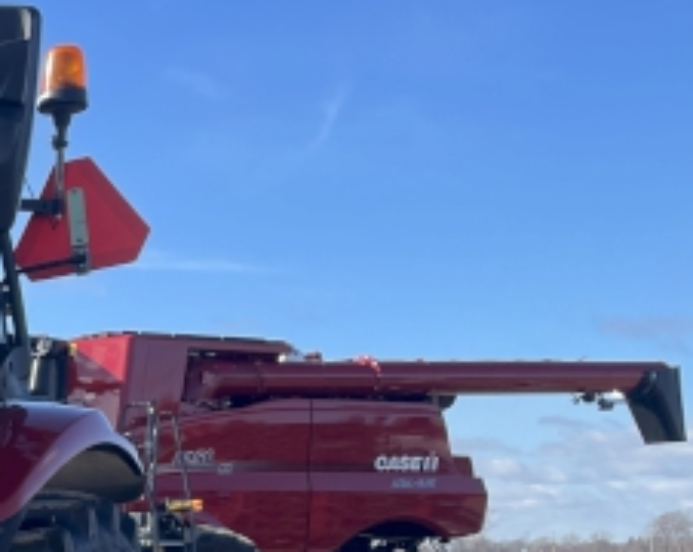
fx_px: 1843
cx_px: -438
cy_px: 708
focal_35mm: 90
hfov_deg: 18.2
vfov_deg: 16.2
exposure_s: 1/1742
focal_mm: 4.2
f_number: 1.6
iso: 32
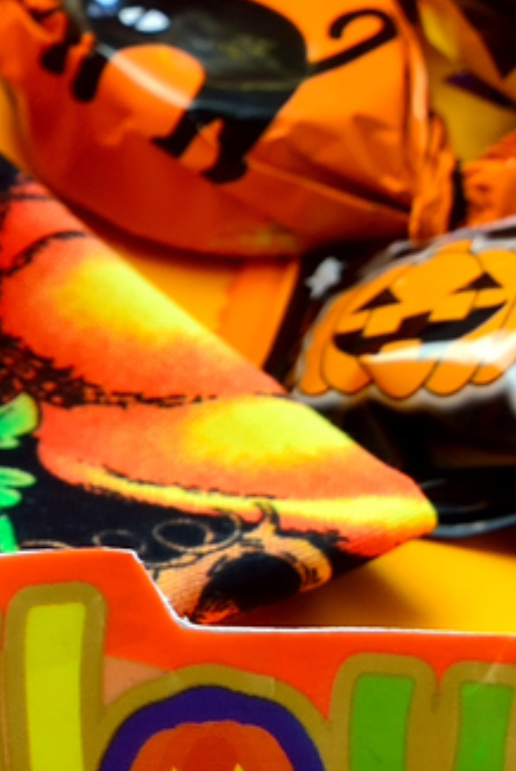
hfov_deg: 2.6
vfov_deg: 3.9
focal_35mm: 532
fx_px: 11413
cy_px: -310
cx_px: -549
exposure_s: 1
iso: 100
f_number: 8
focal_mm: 58
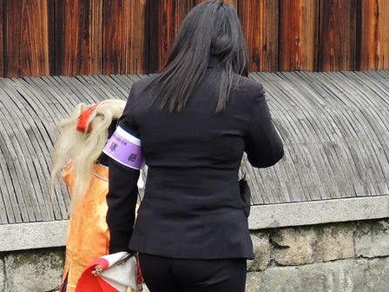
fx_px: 719
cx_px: 1
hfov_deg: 28.4
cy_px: 207
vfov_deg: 22.8
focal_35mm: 64
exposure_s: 1/250
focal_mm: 6
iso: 80
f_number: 2
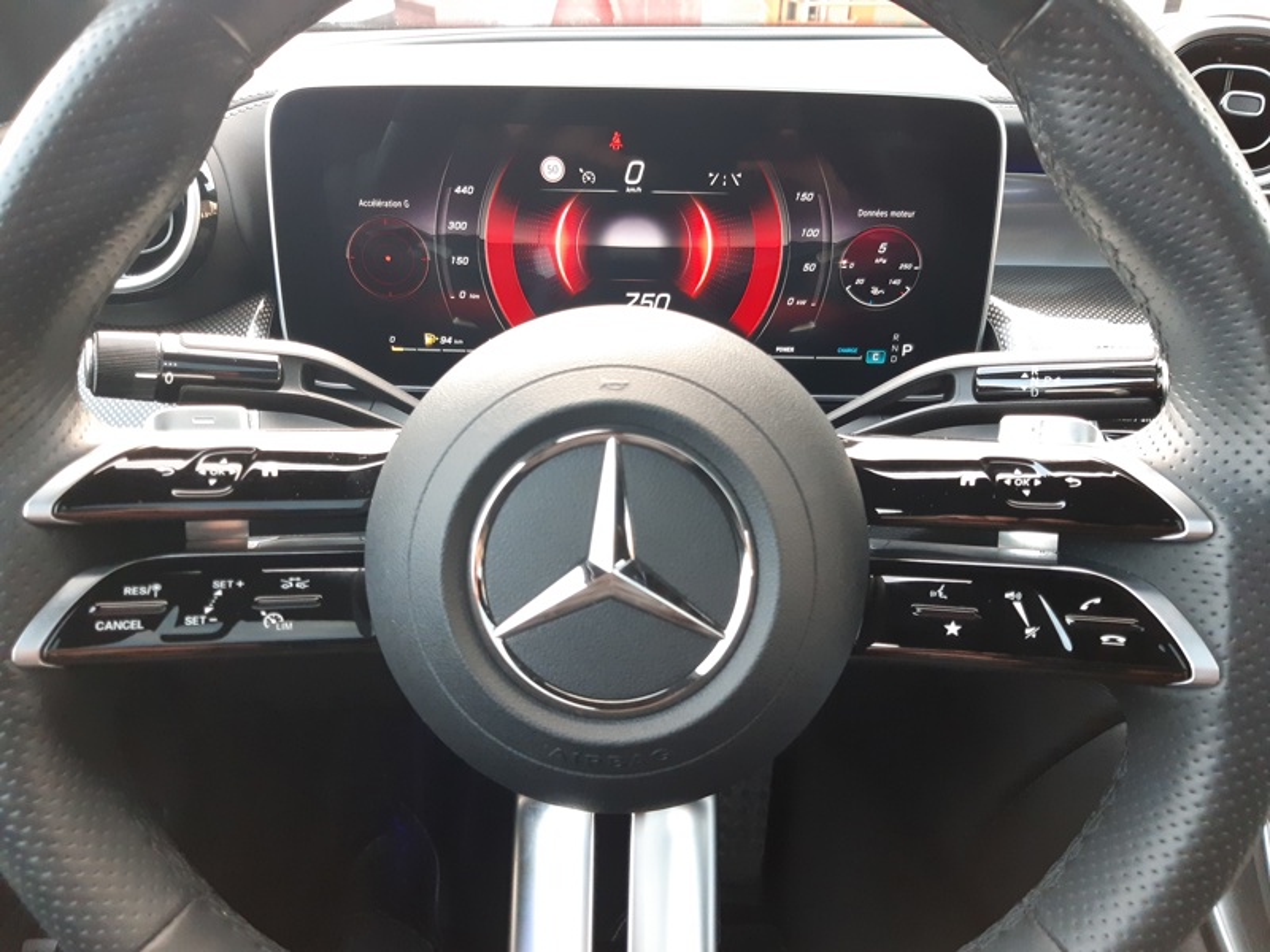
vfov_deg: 53.1
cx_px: 635
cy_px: 476
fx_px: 954
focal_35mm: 26
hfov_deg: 67.3
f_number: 1.7
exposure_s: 1/60
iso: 250
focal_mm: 3.92
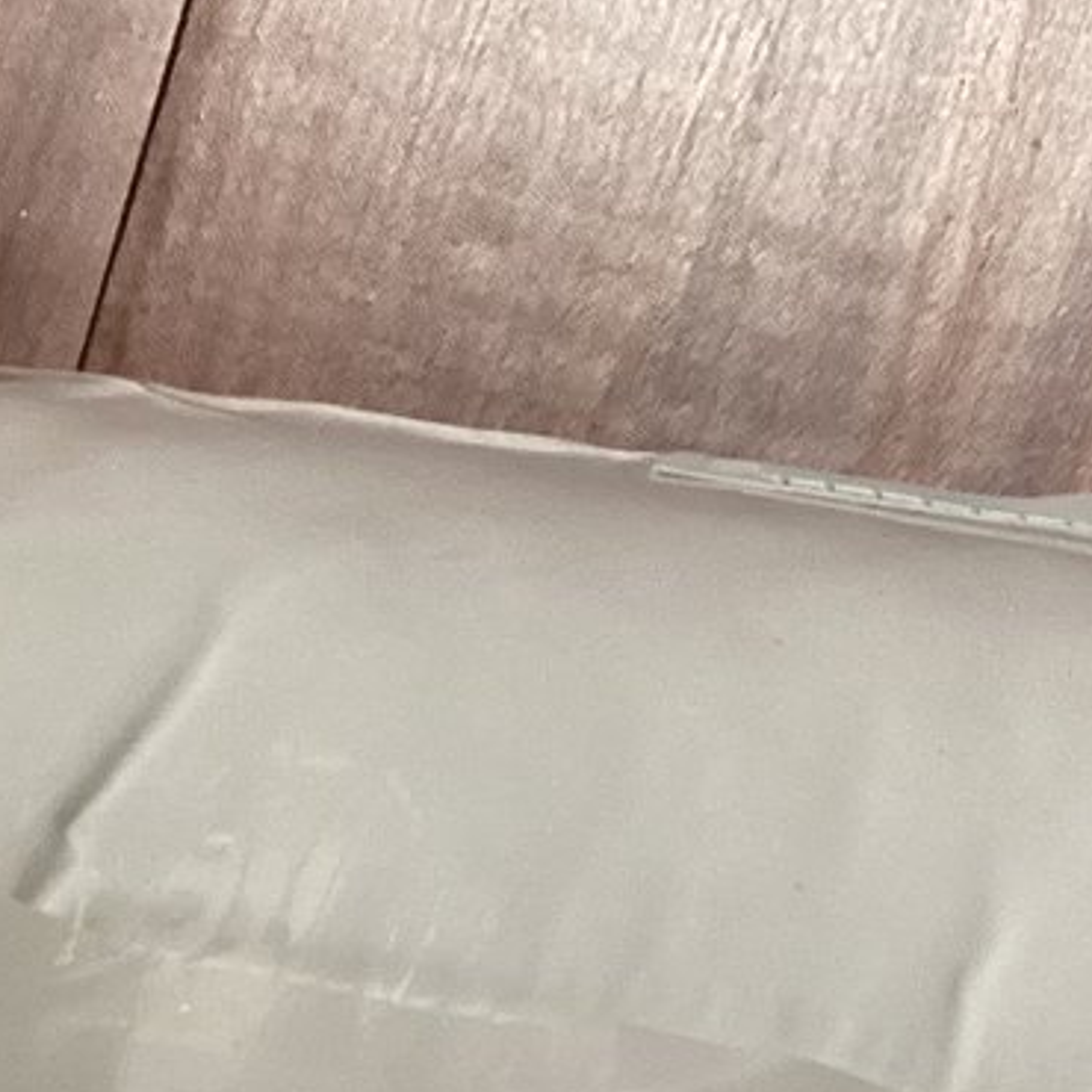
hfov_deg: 15.5
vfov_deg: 14.9
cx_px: 849
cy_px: 1412
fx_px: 3997
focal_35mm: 112
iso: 250
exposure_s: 1/60
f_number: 2.4
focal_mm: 3.3
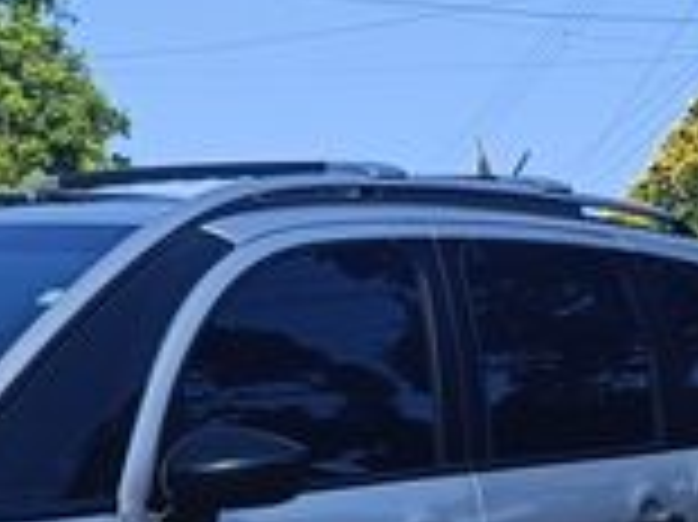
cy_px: 752
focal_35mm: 79
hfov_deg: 24.1
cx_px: 72
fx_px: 1592
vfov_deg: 17.1
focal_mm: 4.94
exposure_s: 1/1497
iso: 57
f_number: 1.5
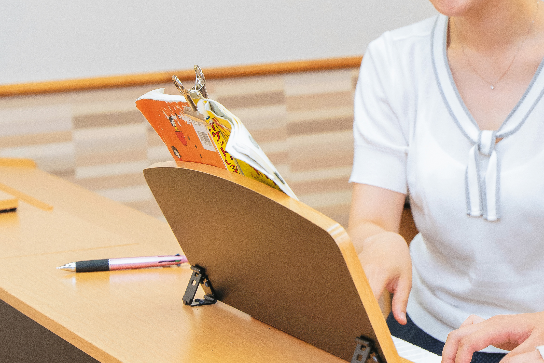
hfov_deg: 12.4
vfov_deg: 8.4
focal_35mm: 163
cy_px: 82
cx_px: 562
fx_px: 2463
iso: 1250
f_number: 6.3
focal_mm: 75
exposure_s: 1/125
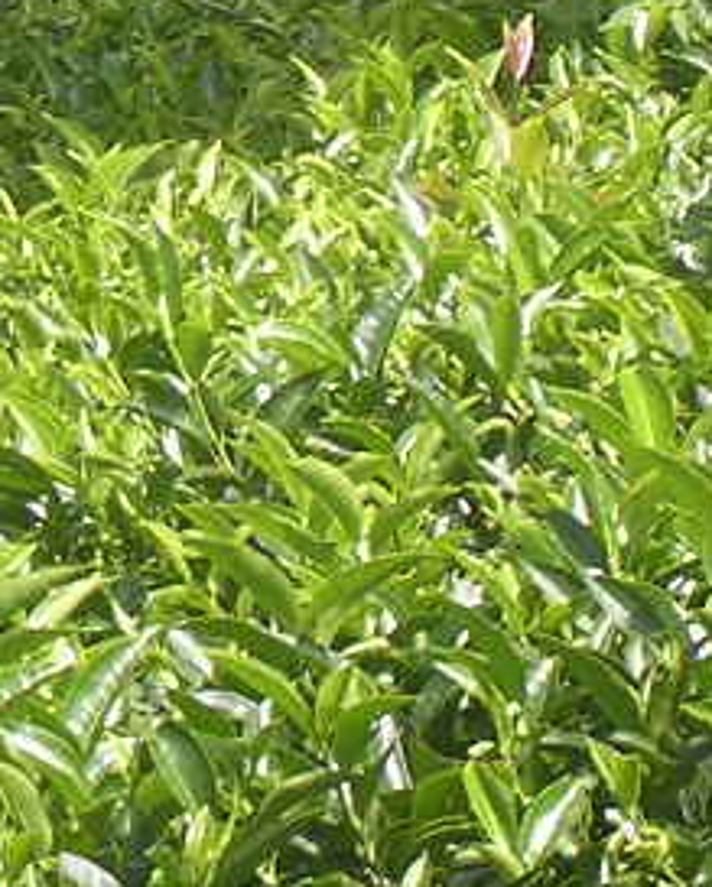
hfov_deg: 3.8
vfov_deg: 4.8
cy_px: -172
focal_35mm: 402
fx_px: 10571
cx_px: -572
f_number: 4.8
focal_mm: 16.7
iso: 100
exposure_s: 1/158
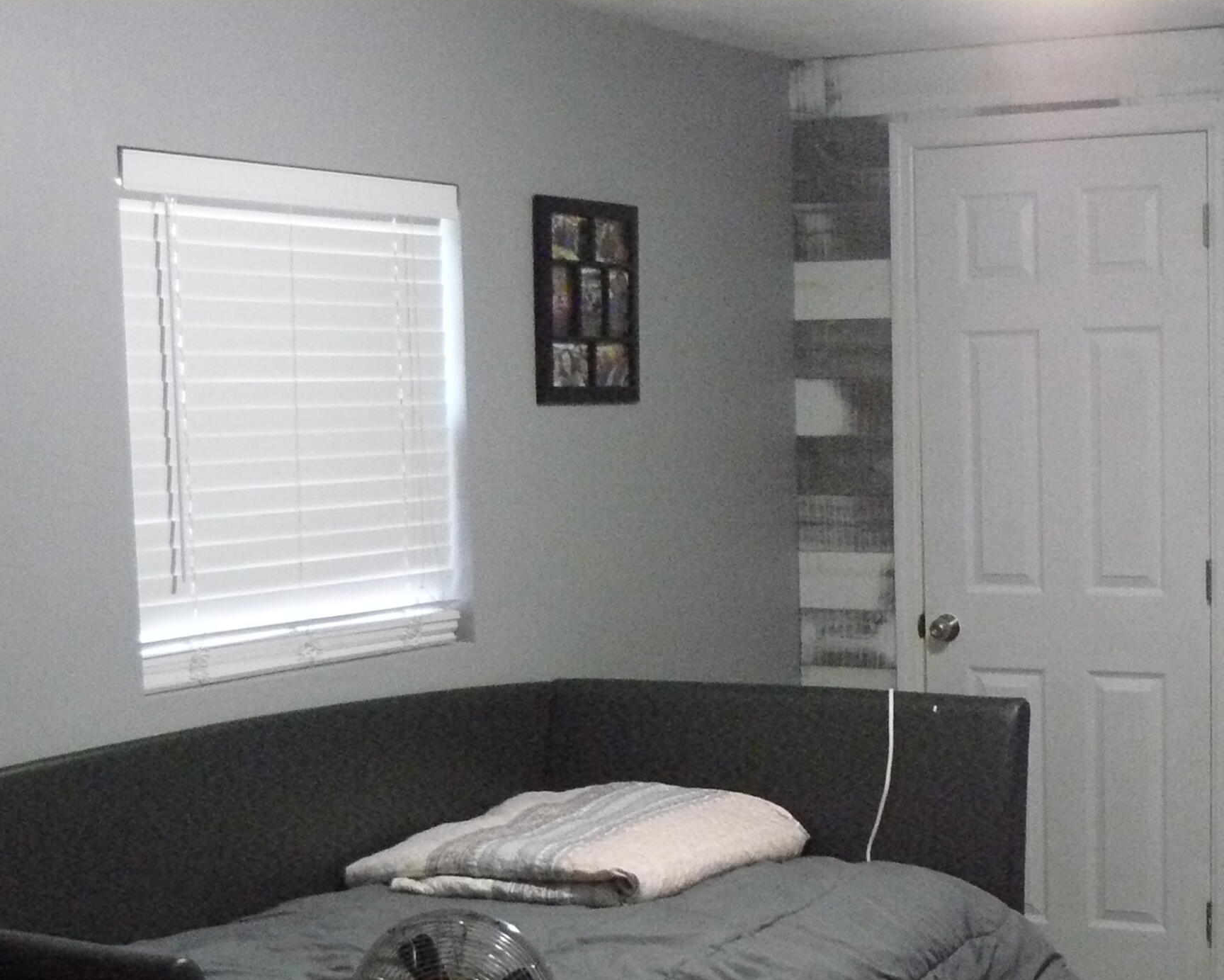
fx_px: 2210
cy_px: 793
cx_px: 926
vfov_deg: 24.6
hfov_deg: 30.4
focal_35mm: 61
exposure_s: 1/15
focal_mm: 6
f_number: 2.8
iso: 800
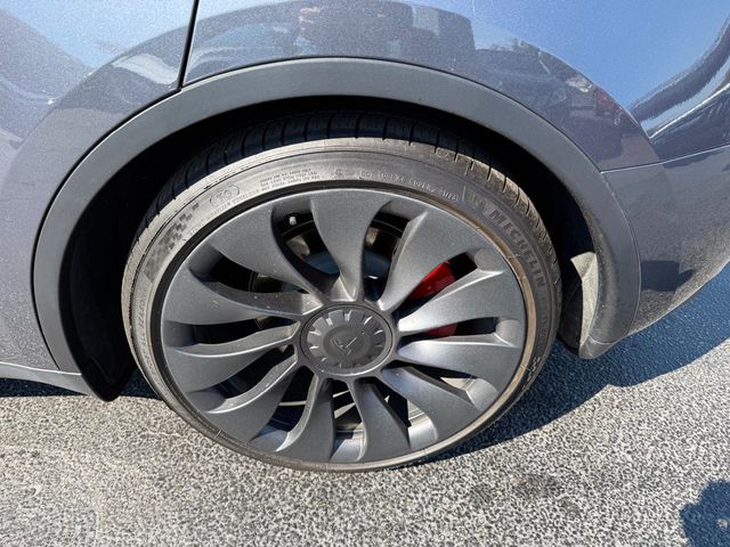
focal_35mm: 24
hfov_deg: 71.6
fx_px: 506
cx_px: 365
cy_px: 274
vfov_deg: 56.8
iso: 80
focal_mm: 6.76
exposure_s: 1/868
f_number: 1.78
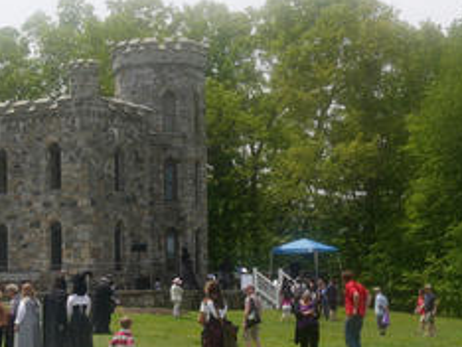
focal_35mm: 96
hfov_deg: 20.1
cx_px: 63
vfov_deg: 15.4
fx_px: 1283
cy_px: 166
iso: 200
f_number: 9
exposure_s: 1/400
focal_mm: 25
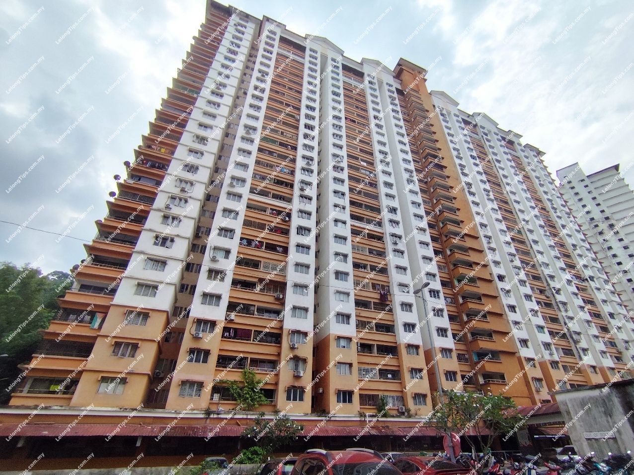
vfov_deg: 78.1
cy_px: 238
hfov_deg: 94.5
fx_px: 293
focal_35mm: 16
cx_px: 317
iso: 50
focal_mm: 1.65
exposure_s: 1/2214
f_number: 2.2
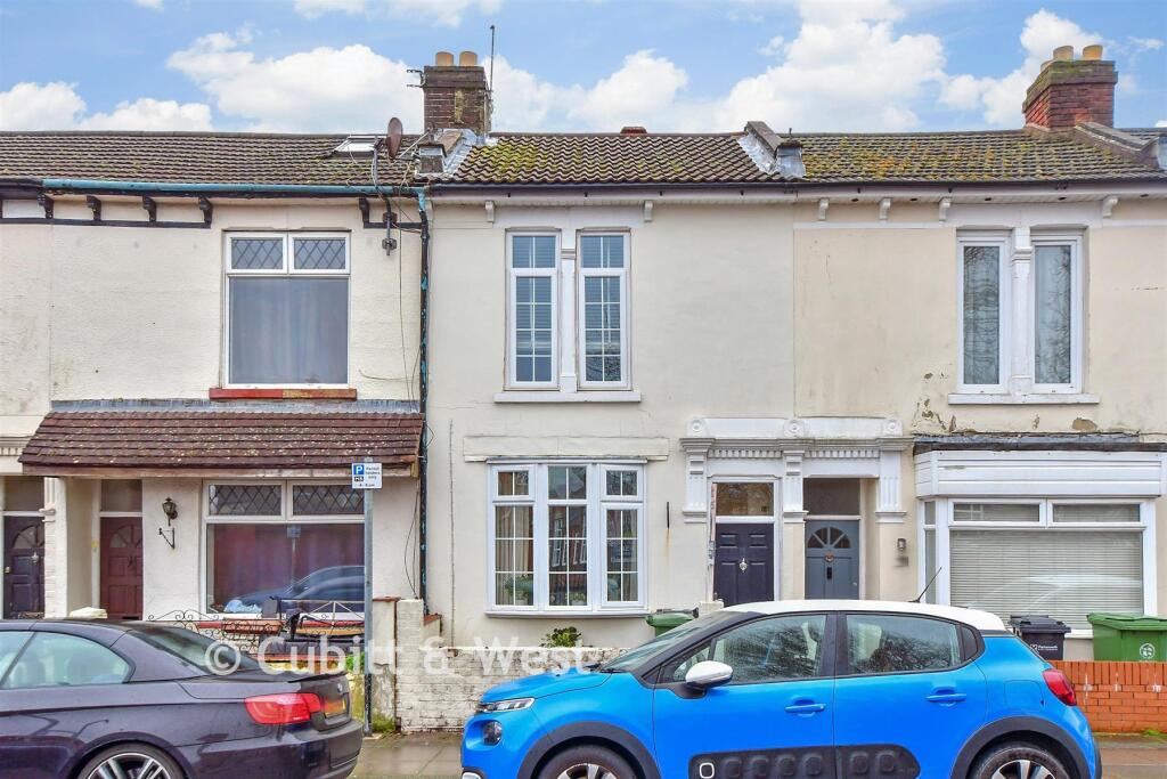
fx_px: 875
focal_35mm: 27
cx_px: 584
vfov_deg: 47.9
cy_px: 390
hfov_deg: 67.4
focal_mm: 18
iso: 400
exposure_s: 1/80
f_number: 8
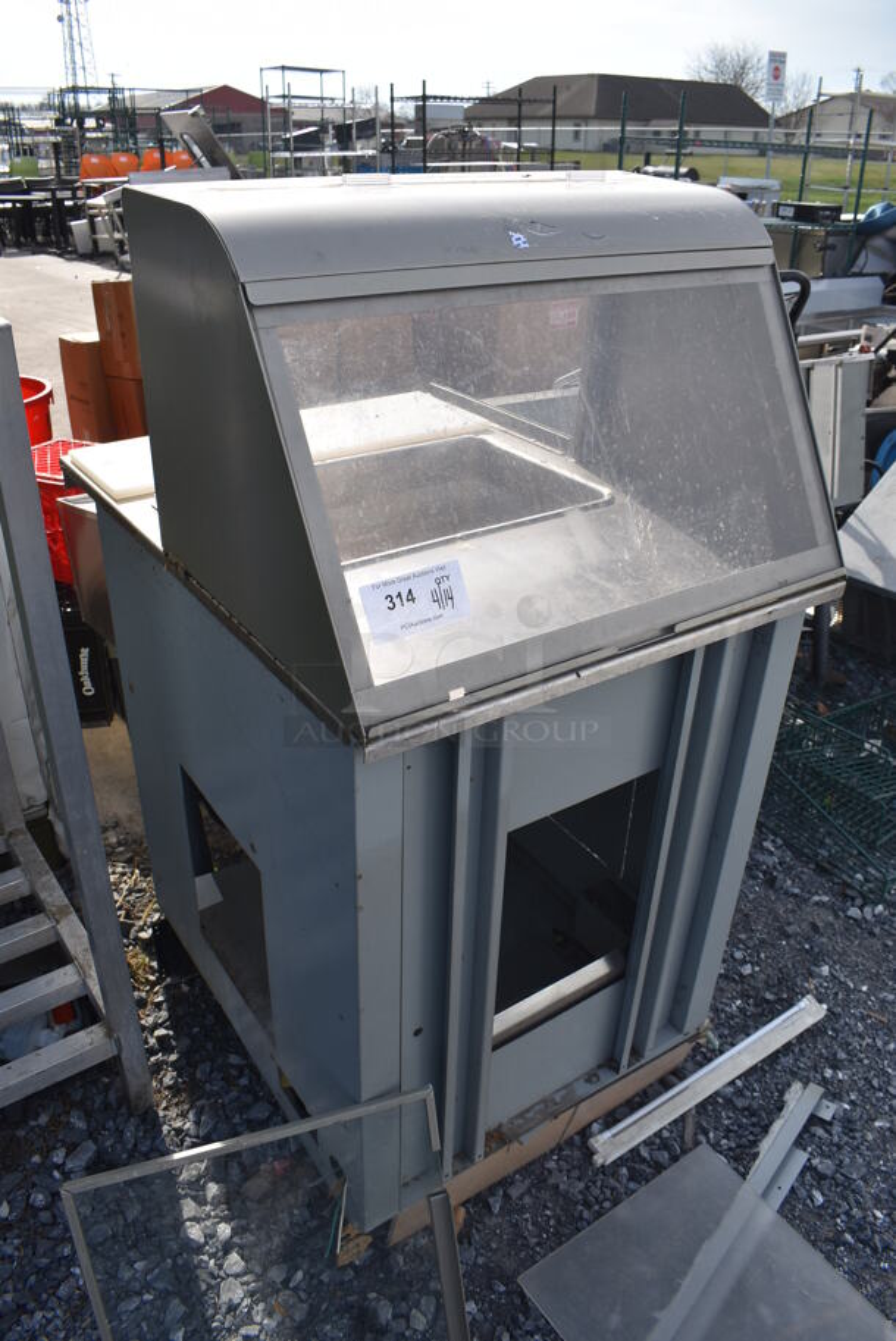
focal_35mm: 27
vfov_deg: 67.3
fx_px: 1006
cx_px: 448
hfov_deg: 48.0
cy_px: 670
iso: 125
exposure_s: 1/250
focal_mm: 18
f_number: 8
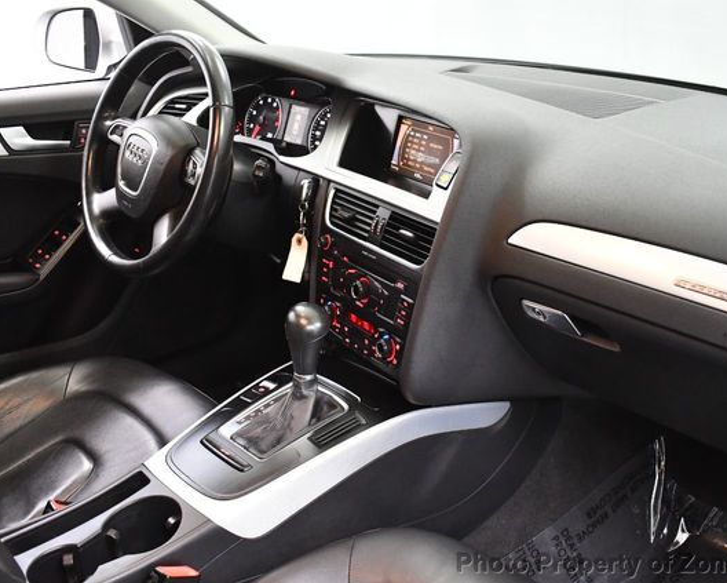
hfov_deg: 44.5
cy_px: 294
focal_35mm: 41
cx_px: 436
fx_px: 883
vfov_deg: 36.5
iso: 3200
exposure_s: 1/60
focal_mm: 18
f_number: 3.5
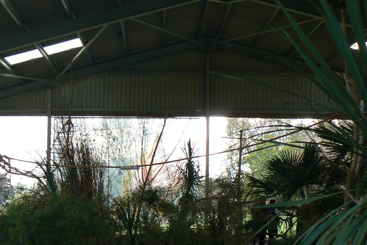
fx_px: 581
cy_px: 209
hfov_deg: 34.5
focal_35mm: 57
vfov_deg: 23.3
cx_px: 104
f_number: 4
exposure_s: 1/60
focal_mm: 6
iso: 80
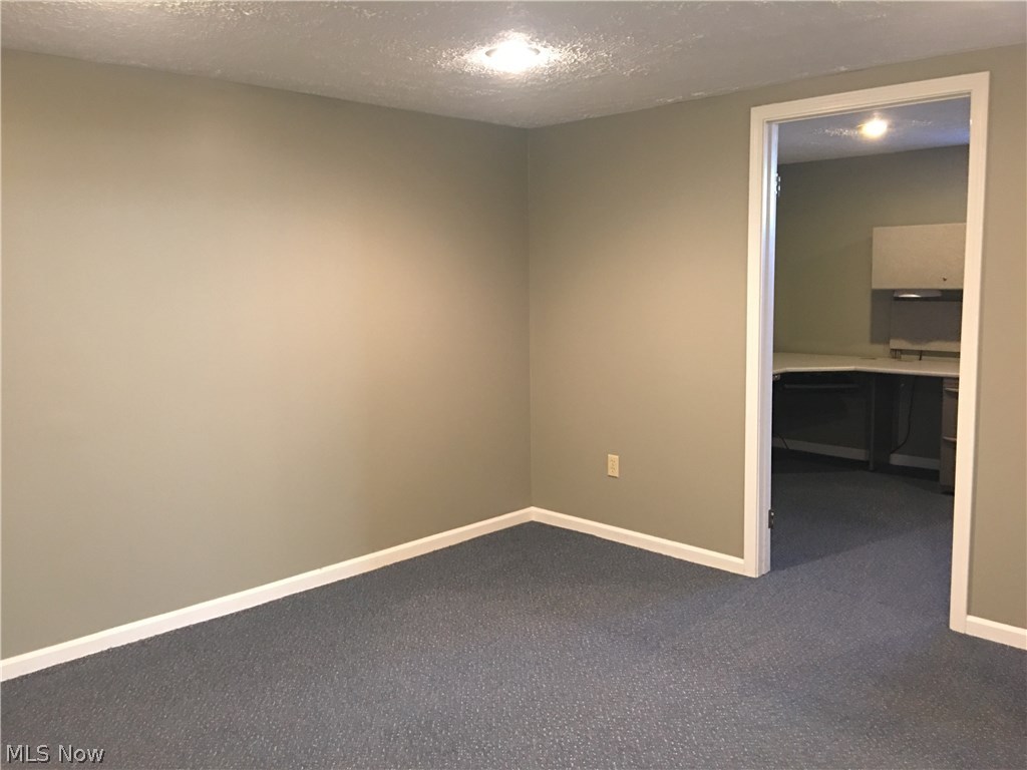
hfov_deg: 61.7
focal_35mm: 29
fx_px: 860
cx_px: 514
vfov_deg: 48.2
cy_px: 385
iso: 64
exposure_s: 1/4
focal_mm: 4.15
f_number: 2.2
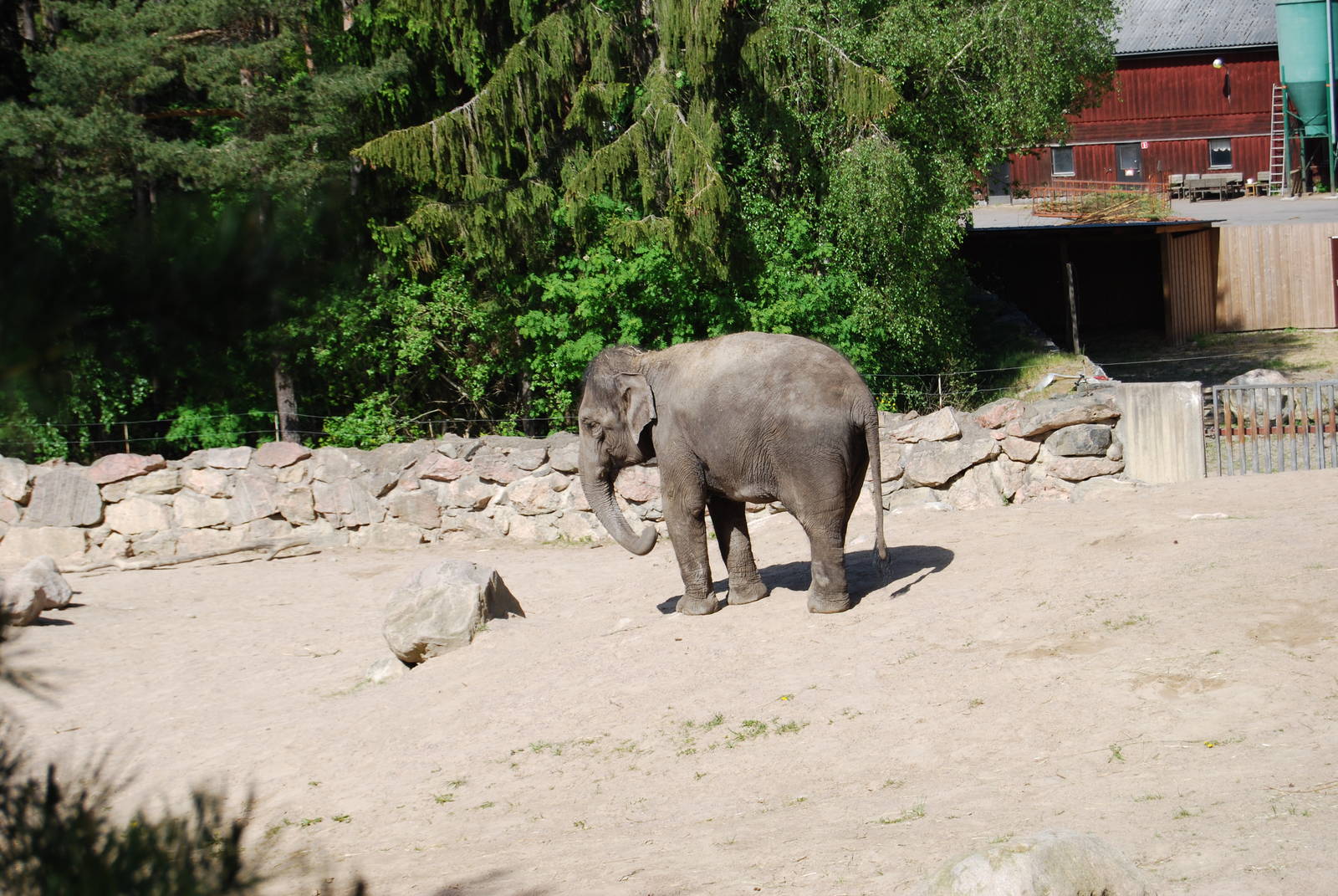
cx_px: 669
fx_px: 3070
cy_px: 448
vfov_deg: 16.6
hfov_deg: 24.6
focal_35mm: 82
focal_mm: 55
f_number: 8
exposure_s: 1/250
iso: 100
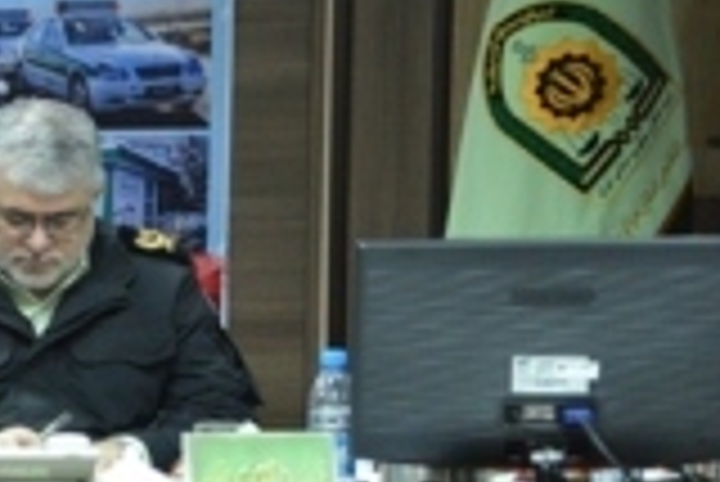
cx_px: -284
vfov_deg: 8.7
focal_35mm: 157
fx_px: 3143
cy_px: 381
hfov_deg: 12.6
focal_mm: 56
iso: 5000
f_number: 4.5
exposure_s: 1/80
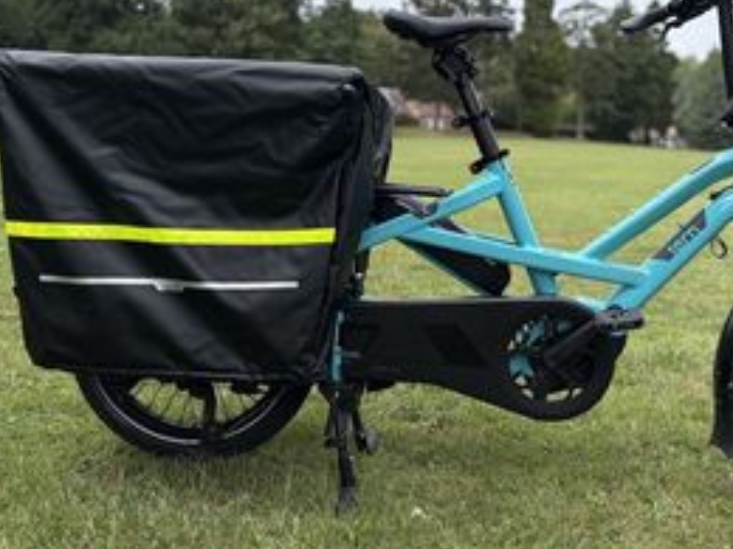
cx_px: 476
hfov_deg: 46.2
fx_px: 847
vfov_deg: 35.7
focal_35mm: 40
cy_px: 200
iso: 50
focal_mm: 5.96
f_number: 1.6
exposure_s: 1/3448
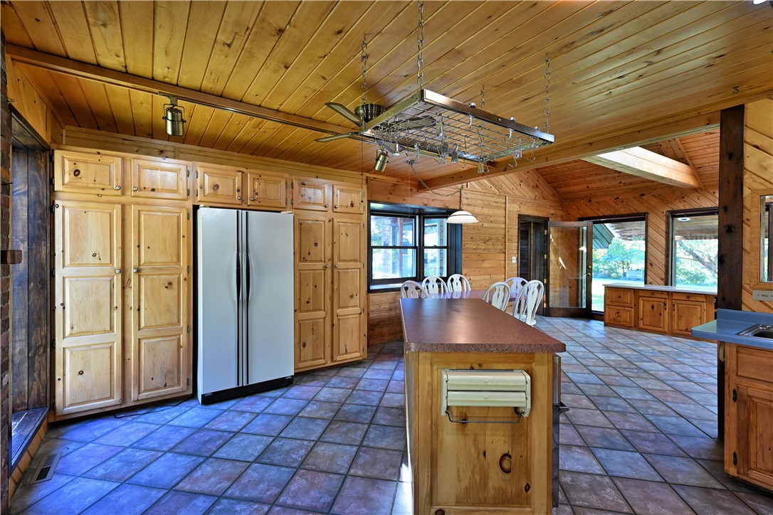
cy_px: 258
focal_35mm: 16
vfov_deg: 73.7
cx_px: 386
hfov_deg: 96.7
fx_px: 344
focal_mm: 16
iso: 200
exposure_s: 1/10
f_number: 5.6
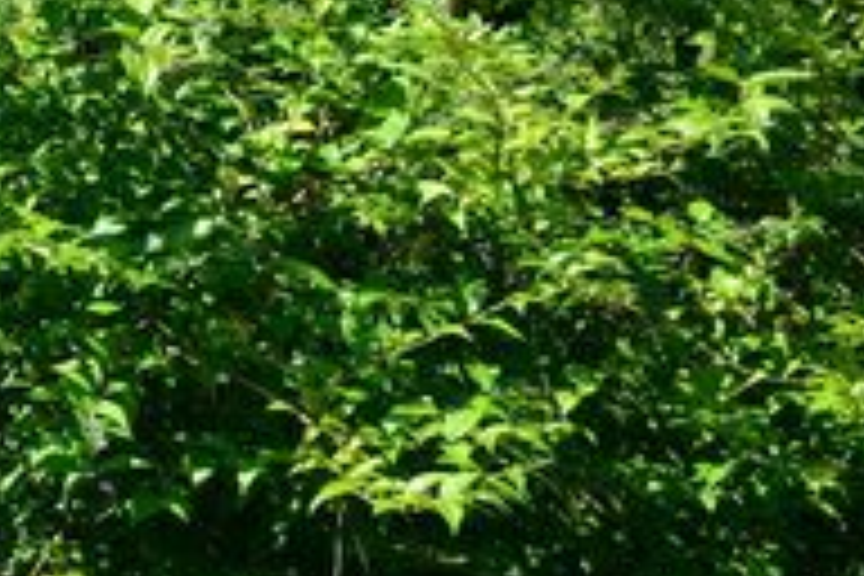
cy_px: 272
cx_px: -144
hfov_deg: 19.5
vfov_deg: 13.8
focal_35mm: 99
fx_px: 2376
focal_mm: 38
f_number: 11
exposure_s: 1/125
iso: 250
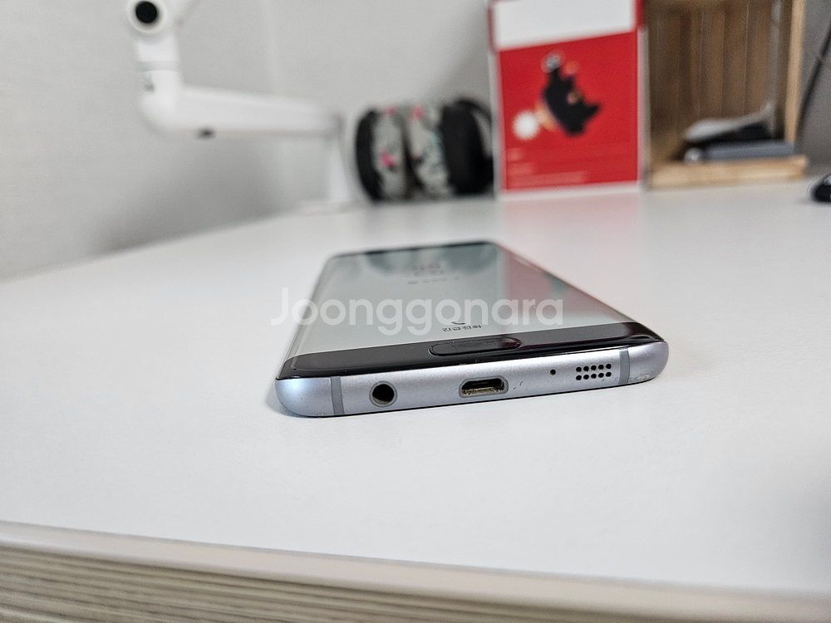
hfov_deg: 73.9
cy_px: 312
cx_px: 416
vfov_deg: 58.9
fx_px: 552
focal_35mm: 23
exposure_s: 1/120
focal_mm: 5.4
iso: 400
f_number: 1.8
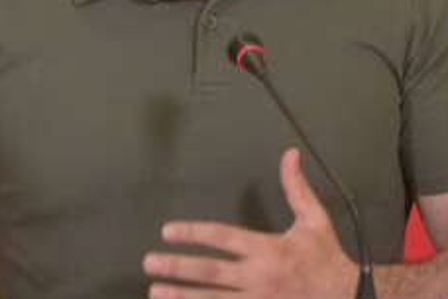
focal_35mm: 1151
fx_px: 14322
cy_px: -55
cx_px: 183
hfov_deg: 1.8
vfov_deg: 1.2
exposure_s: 1/250
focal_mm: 391
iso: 6400
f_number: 5.6
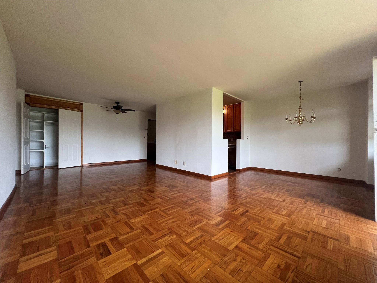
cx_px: 188
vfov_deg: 89.9
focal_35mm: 13
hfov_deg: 106.2
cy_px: 142
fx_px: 142
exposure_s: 1/90
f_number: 1.8
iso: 250
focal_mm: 1.57
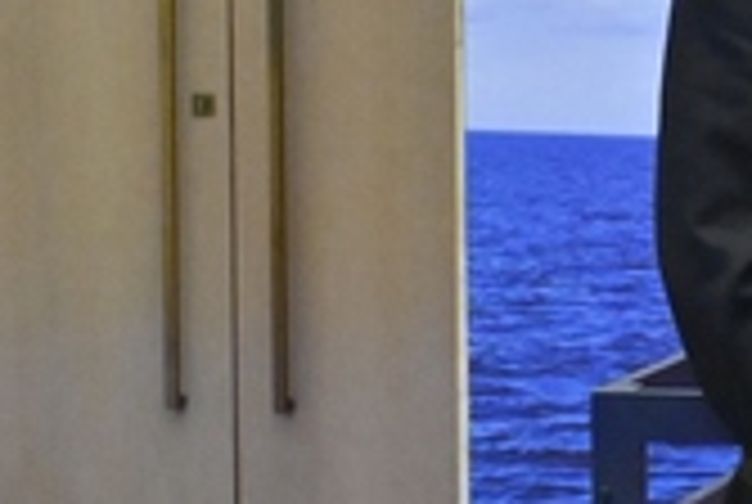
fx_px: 3913
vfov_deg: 7.4
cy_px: 405
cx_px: 1139
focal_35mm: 187
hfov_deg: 10.6
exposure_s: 1/200
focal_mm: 29
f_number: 3.5
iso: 4000
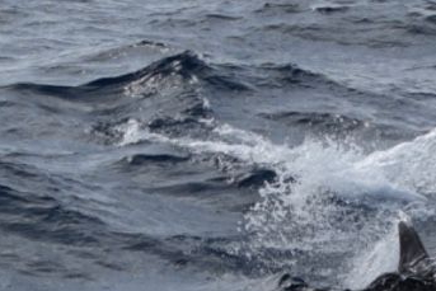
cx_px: 486
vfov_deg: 6.9
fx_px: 2399
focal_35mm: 198
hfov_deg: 10.3
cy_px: 275
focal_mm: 85
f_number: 4.8
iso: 500
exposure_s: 1/8000
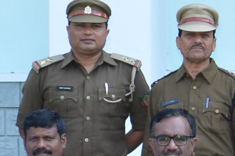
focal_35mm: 270
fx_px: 1759
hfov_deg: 7.1
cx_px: 614
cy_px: 89
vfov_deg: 5.1
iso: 400
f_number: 5.6
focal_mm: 24
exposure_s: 1/250
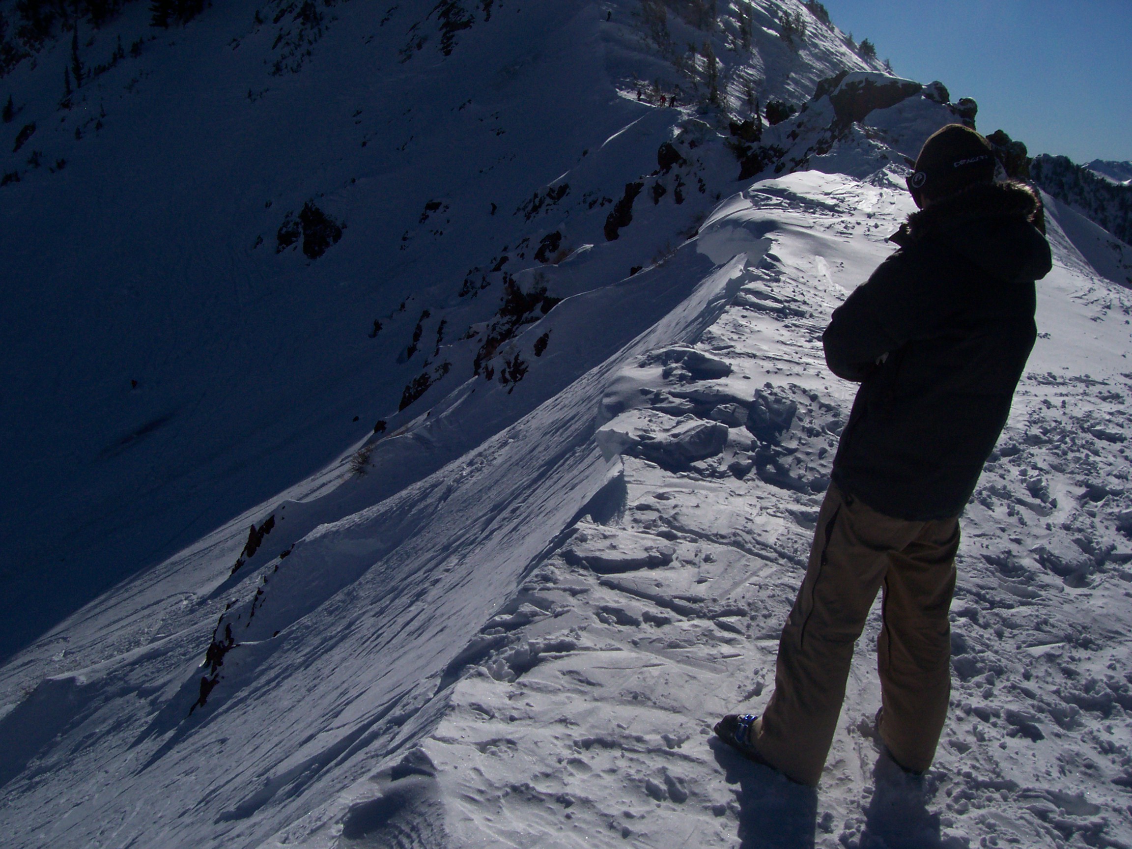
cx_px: 566
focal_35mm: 34
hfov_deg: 54.0
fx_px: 1112
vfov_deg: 41.8
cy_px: 424
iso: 80
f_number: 5.1
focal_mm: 5.6
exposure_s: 1/1401
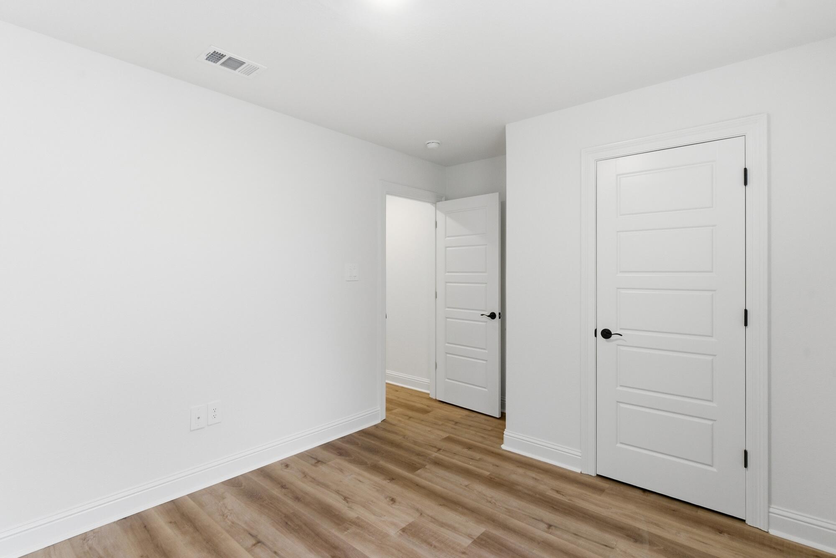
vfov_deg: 70.5
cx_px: 418
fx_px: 395
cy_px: 279
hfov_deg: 93.3
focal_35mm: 17
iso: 500
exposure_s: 1/80
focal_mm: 17
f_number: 8
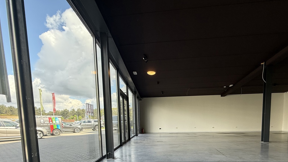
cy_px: 137
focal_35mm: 20
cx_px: 168
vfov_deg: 51.1
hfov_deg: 85.9
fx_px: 153
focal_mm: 2.22
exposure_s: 1/210
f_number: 2.2
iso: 64
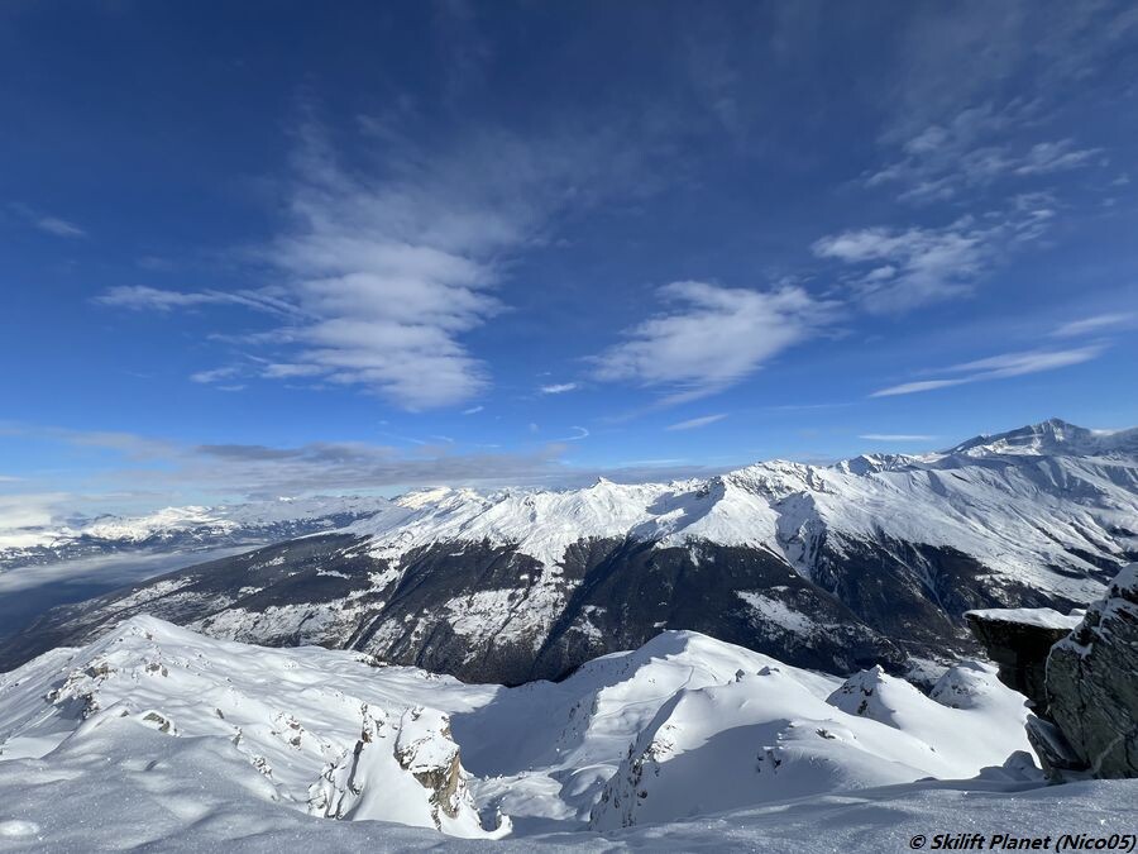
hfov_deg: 106.2
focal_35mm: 13
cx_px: 569
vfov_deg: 89.9
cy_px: 427
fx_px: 427
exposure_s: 1/4219
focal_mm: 1.57
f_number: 1.8
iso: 32
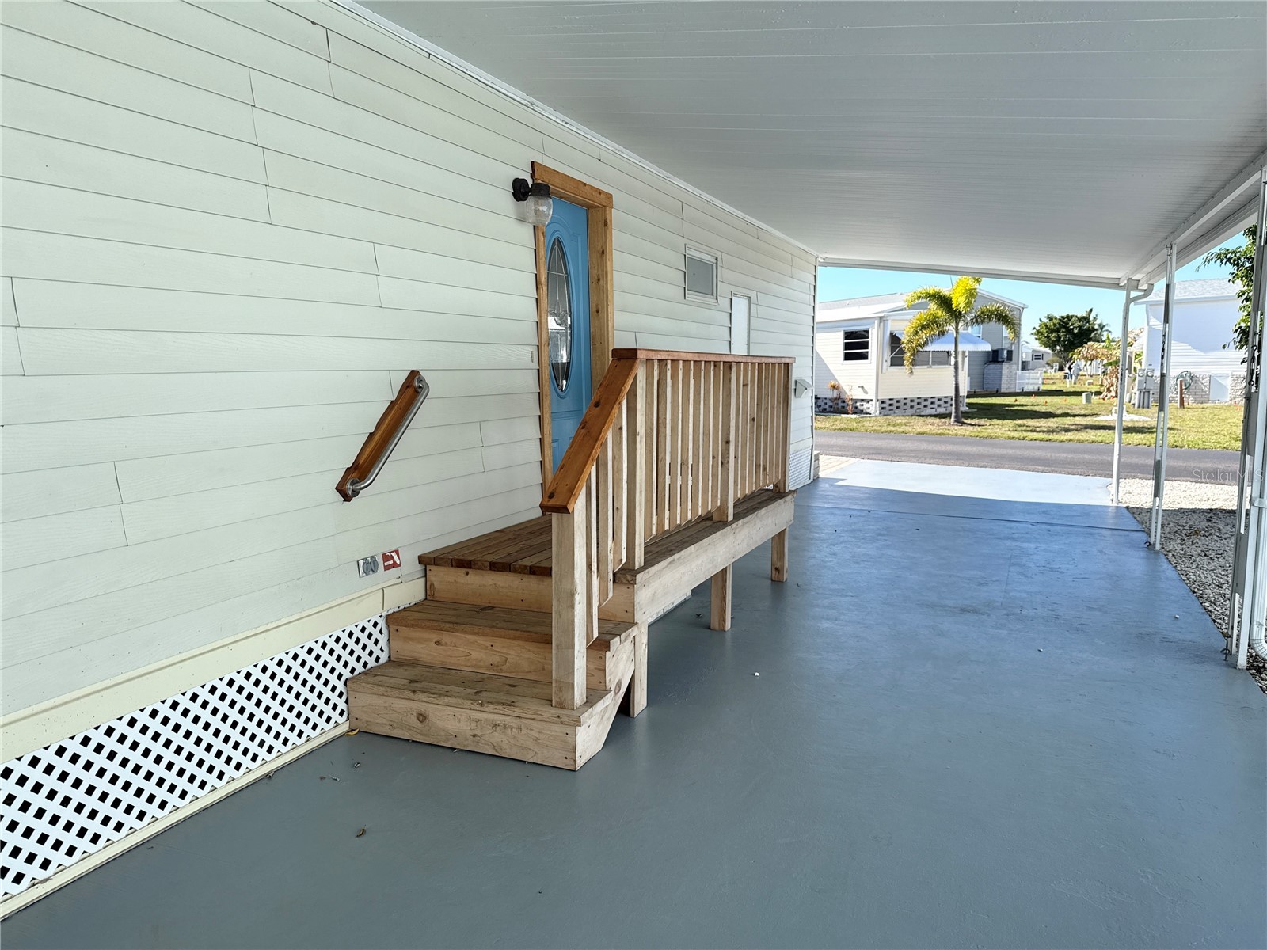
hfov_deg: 71.6
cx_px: 634
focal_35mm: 24
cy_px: 475
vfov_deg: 56.8
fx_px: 878
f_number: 1.78
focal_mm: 6.76
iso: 80
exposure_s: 1/2445
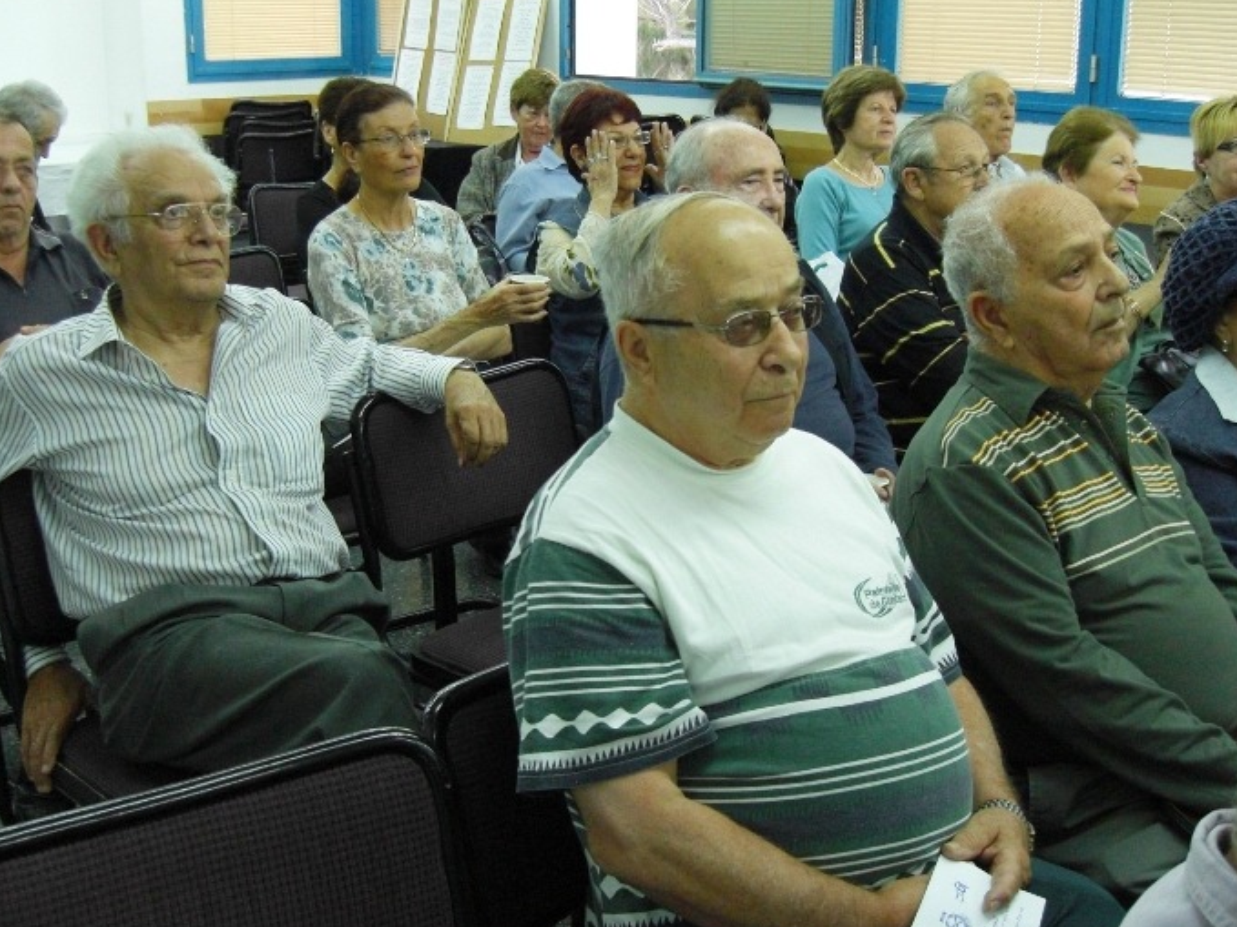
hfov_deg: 43.9
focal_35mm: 43
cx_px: 605
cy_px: 455
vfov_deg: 33.6
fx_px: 1536
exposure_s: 1/100
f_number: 2.8
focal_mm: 7.9
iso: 400
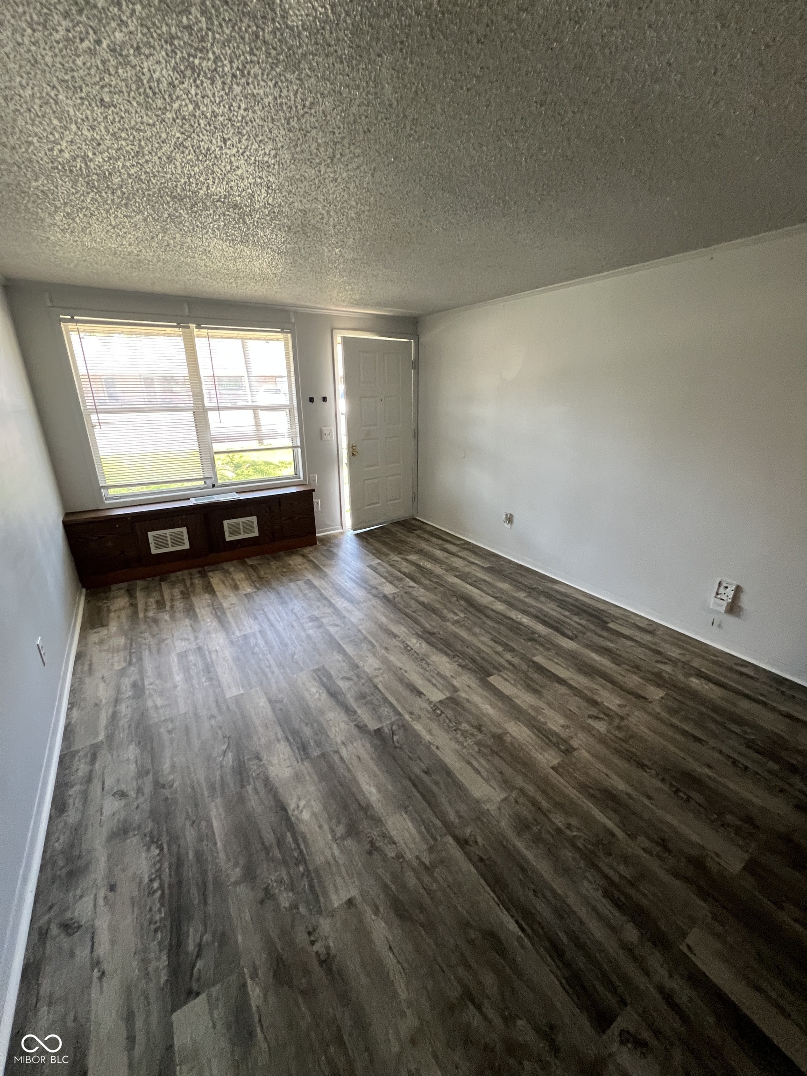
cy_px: 538
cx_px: 404
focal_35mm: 13
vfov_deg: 106.2
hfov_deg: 89.9
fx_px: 404
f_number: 1.8
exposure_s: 1/91
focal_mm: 1.57
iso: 250
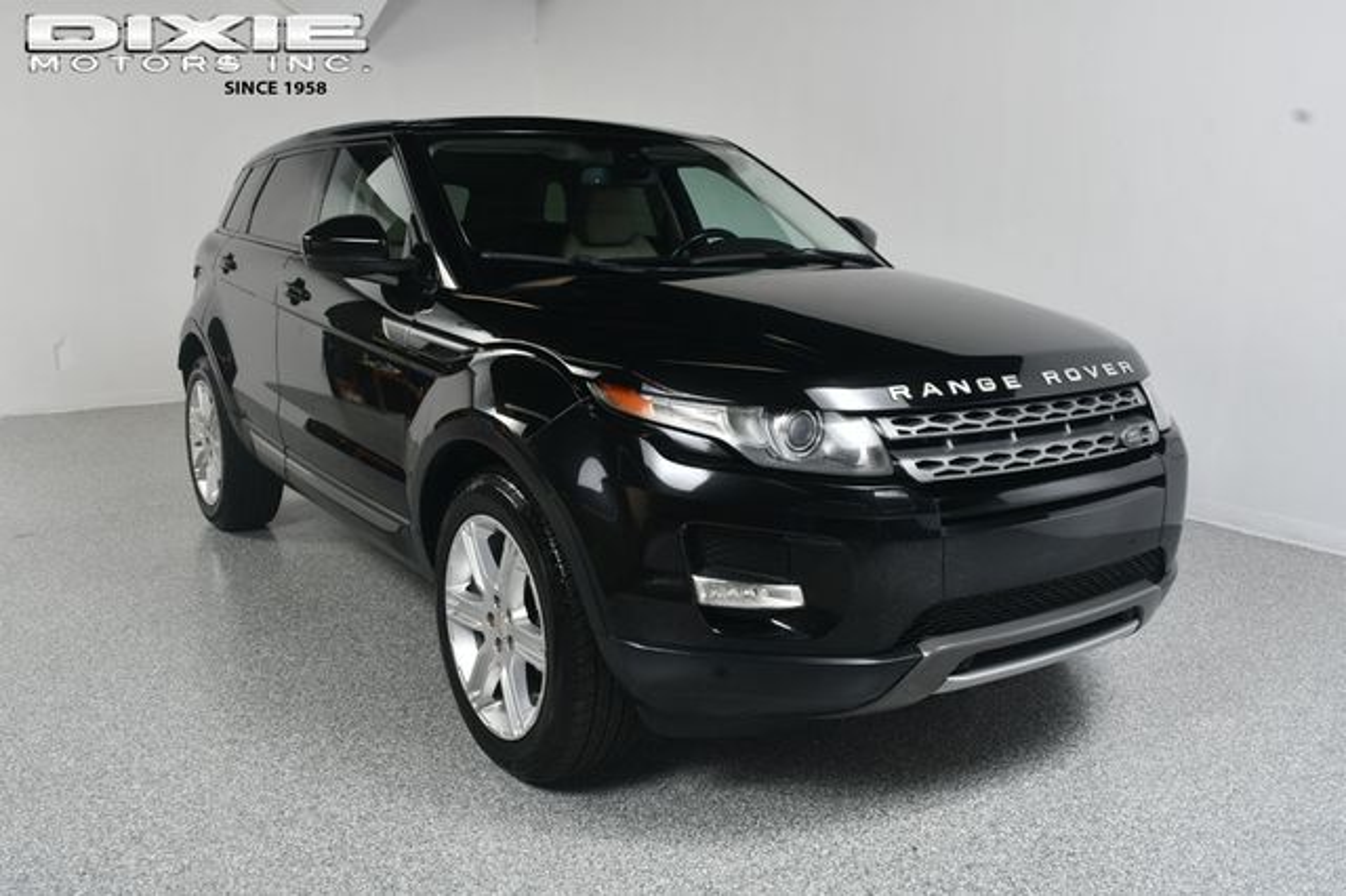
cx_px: 673
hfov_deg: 57.2
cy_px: 448
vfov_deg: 39.9
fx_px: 1233
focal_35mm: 33
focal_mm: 22
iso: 100
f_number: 10
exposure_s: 1/160
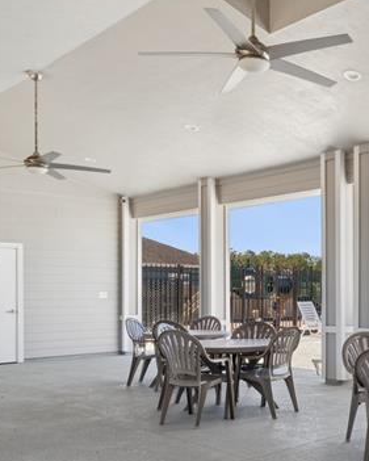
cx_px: 369
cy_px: 288
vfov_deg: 44.4
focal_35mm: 41
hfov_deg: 33.4
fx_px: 559
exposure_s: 1/125
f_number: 8
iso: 200
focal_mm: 10
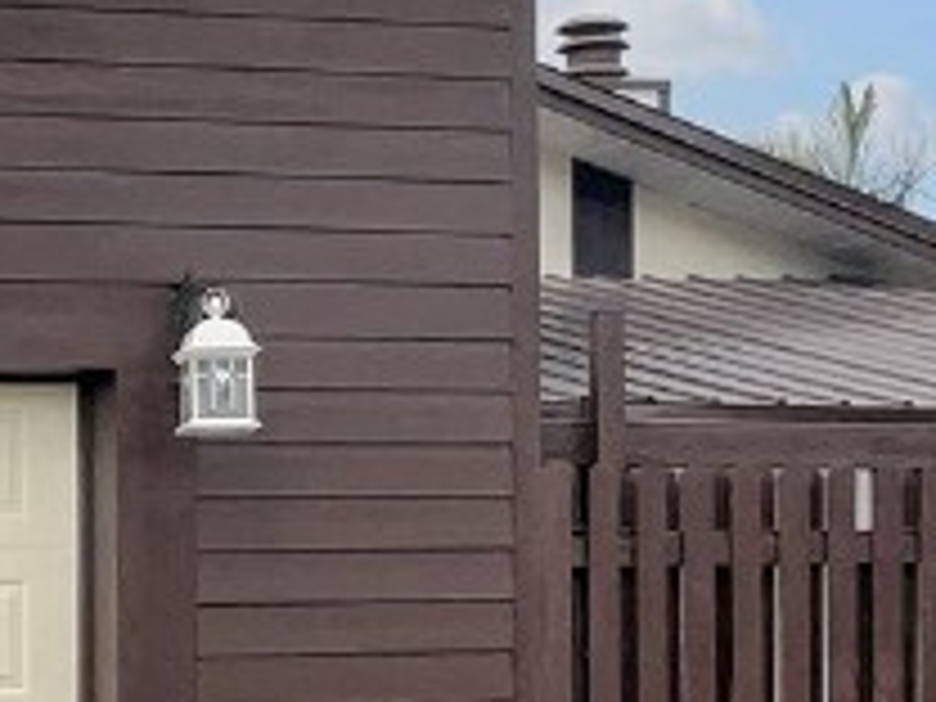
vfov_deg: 10.4
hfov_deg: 13.8
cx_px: 274
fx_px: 3867
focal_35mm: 143
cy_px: 477
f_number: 1.8
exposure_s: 1/1984
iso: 16
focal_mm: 3
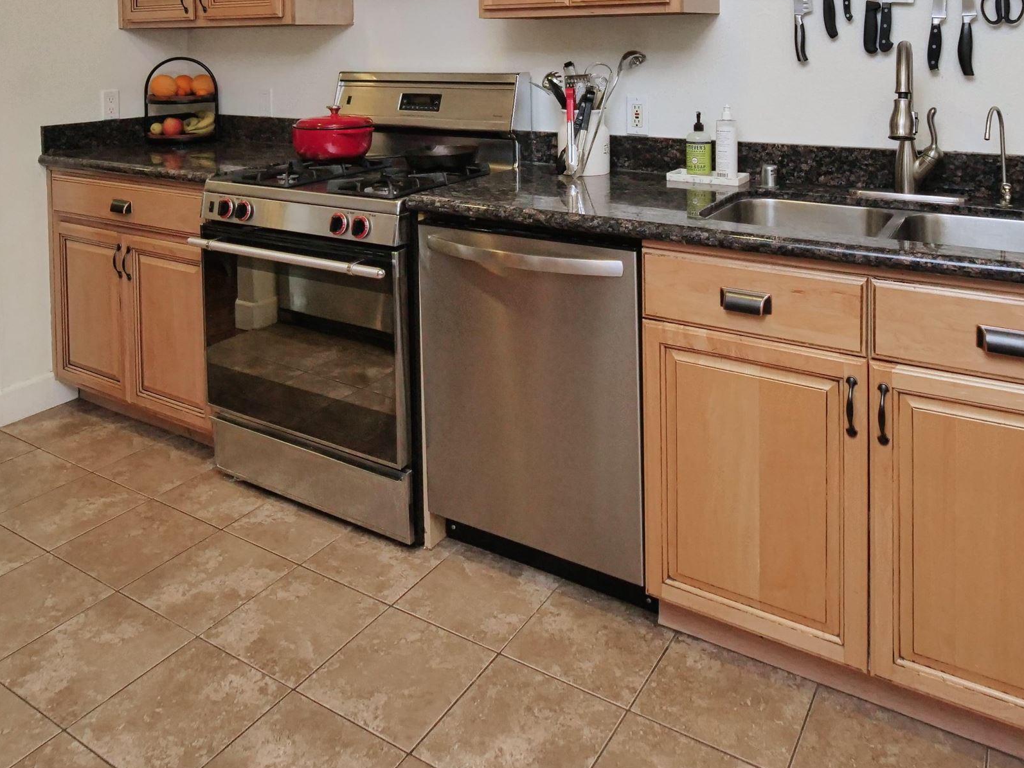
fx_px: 799
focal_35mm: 27
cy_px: 62
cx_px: 543
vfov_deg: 45.9
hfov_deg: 65.3
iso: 800
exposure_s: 1/160
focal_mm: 7
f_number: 4
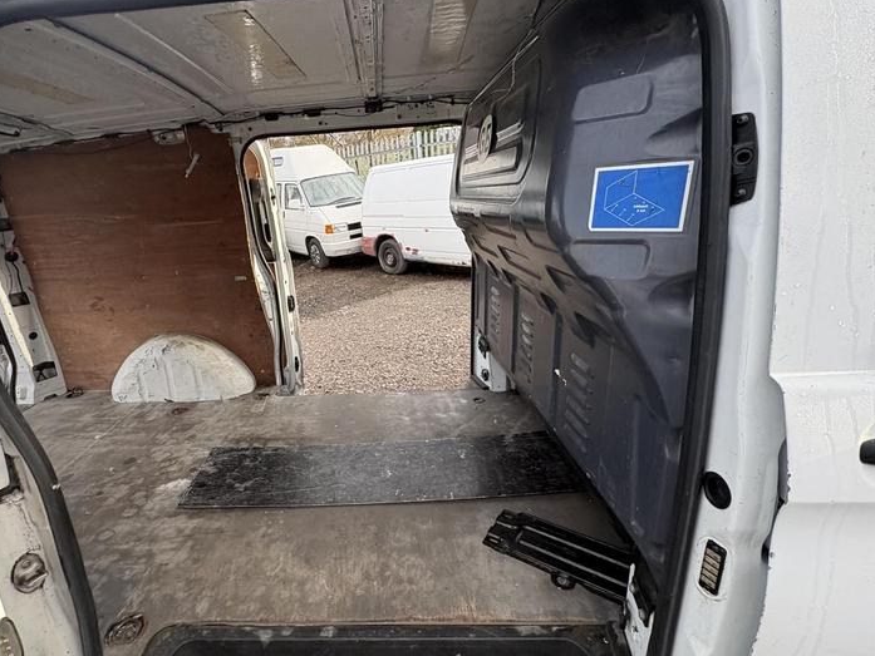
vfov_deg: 71.6
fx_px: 455
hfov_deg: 86.8
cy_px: 335
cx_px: 355
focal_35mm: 18
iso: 64
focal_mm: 2.22
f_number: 2.2
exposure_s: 1/275
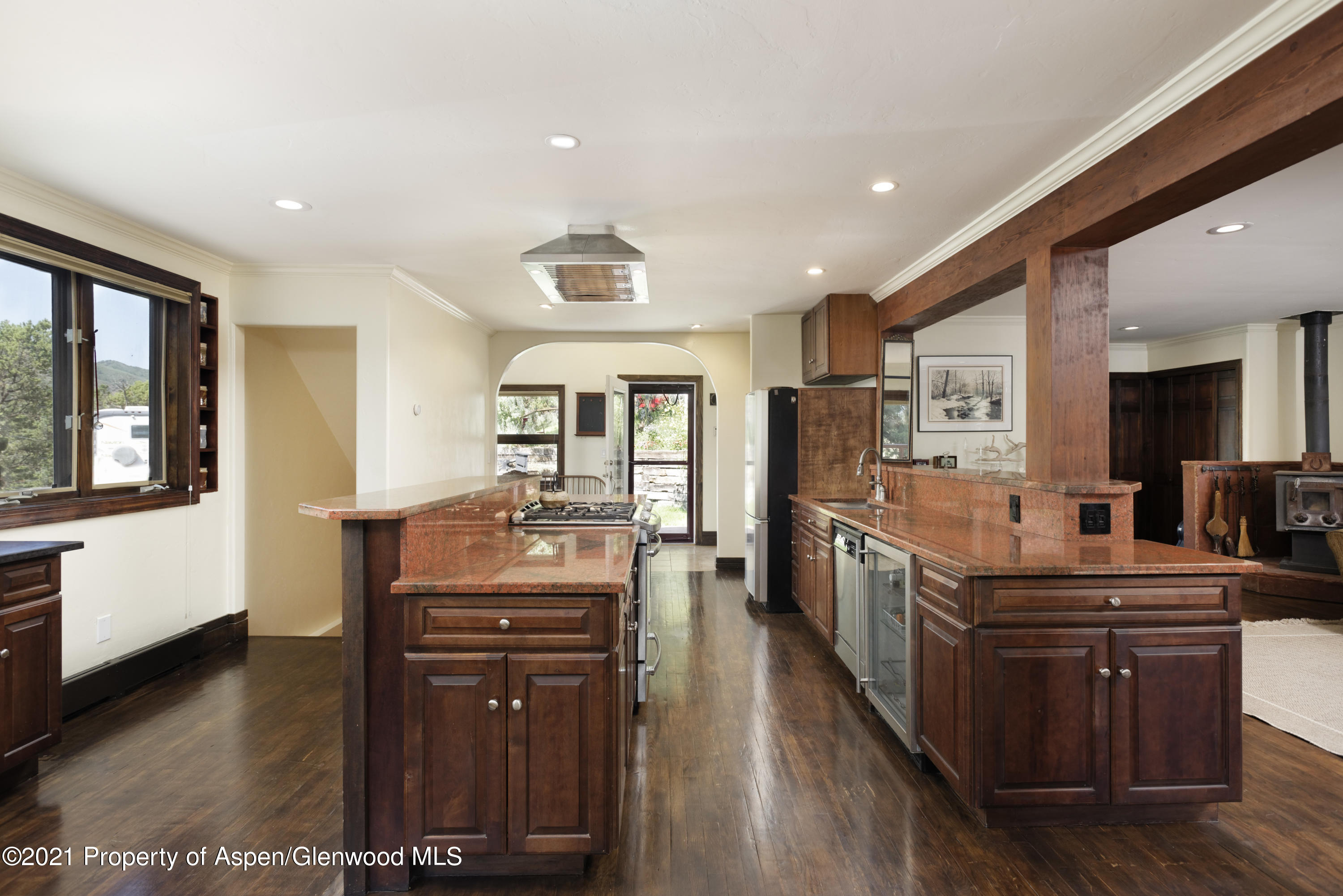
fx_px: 709
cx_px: 672
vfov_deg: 64.6
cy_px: 448
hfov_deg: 86.9
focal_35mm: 19
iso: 640
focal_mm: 19
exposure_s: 1/200
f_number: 7.1
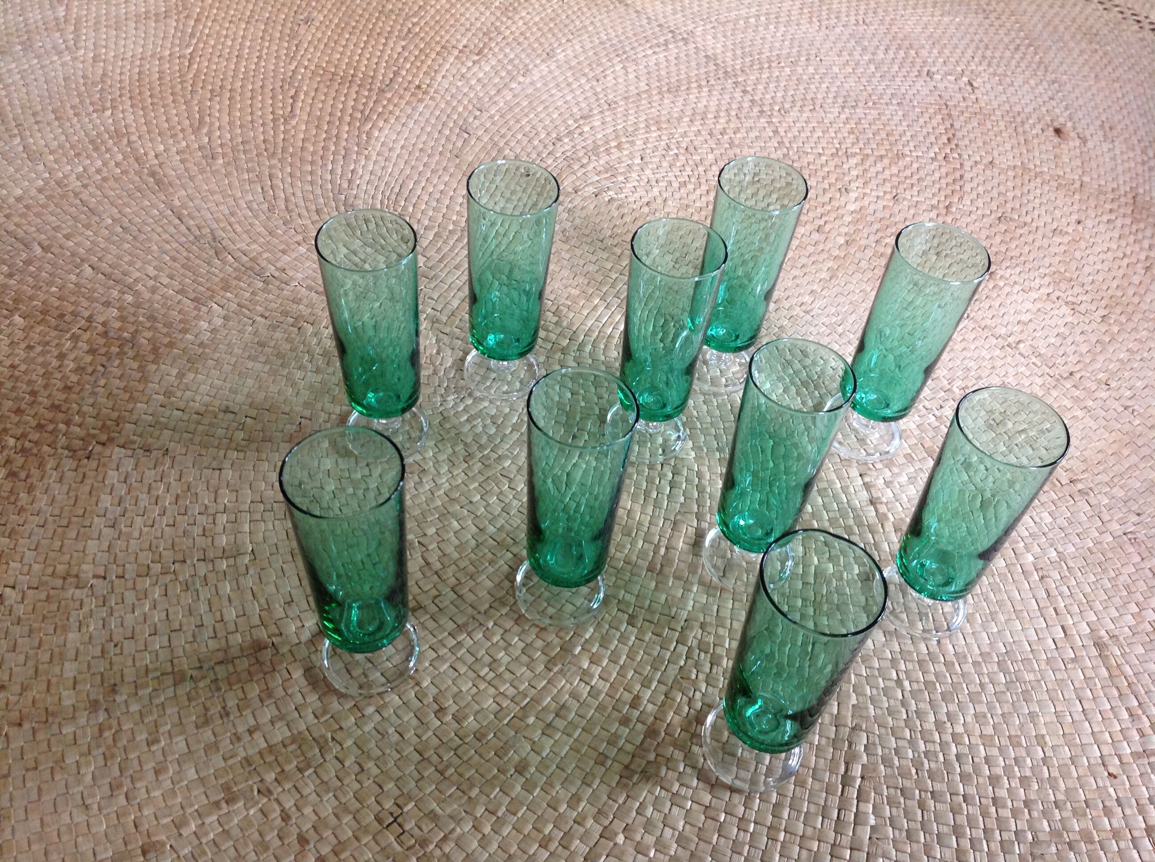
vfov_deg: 40.6
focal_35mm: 35
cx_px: 578
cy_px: 431
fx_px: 1166
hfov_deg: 52.7
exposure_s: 1/15
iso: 160
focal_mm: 4.28
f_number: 2.4
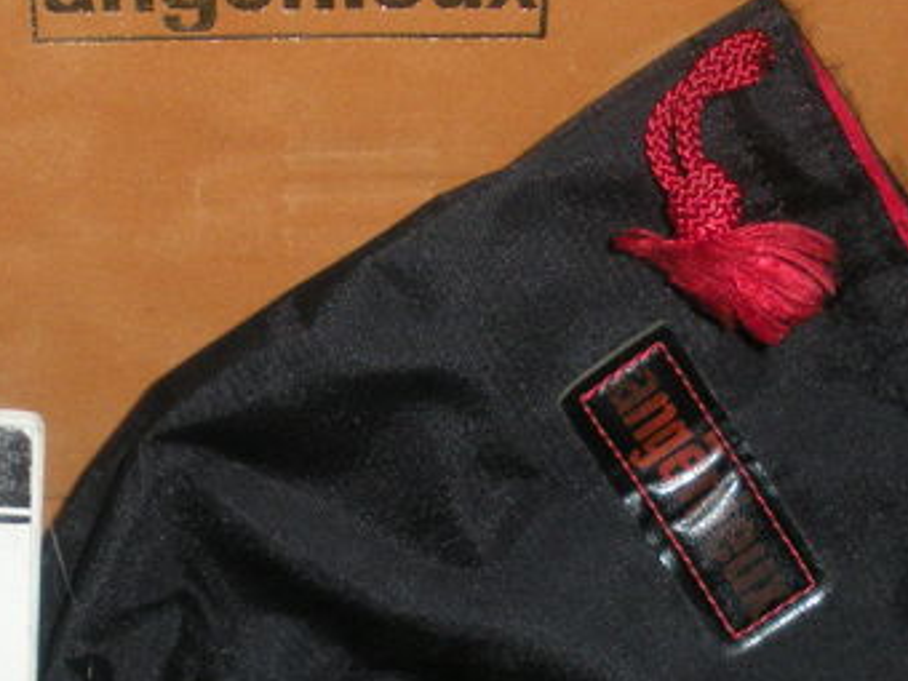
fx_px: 2702
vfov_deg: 14.2
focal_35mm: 103
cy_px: 622
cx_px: 363
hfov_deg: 19.1
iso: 200
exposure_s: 1/60
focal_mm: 6.3
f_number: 3.5
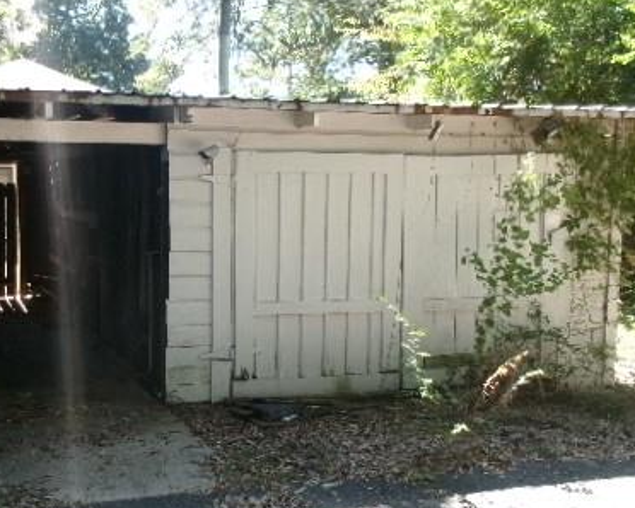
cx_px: 171
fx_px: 884
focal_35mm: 47
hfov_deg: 38.6
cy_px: 283
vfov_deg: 32.1
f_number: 3.9
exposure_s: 1/85
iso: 100
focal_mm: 5.1
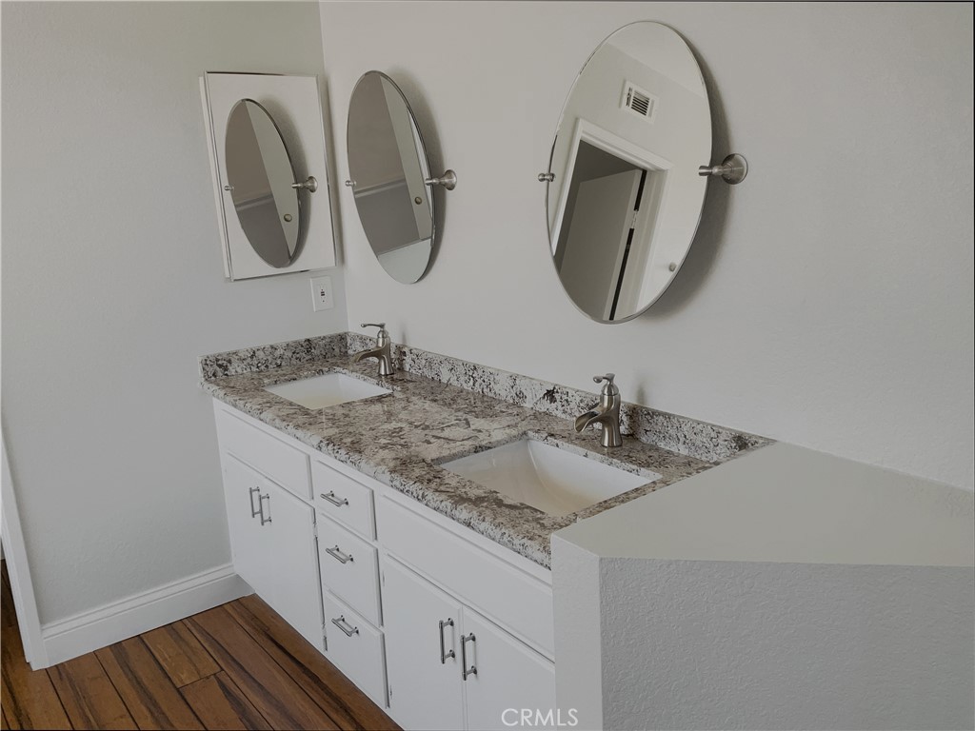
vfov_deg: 48.2
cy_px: 366
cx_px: 488
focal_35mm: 29
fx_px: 817
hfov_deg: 61.7
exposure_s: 1/415
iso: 16
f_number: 1.8
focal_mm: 3
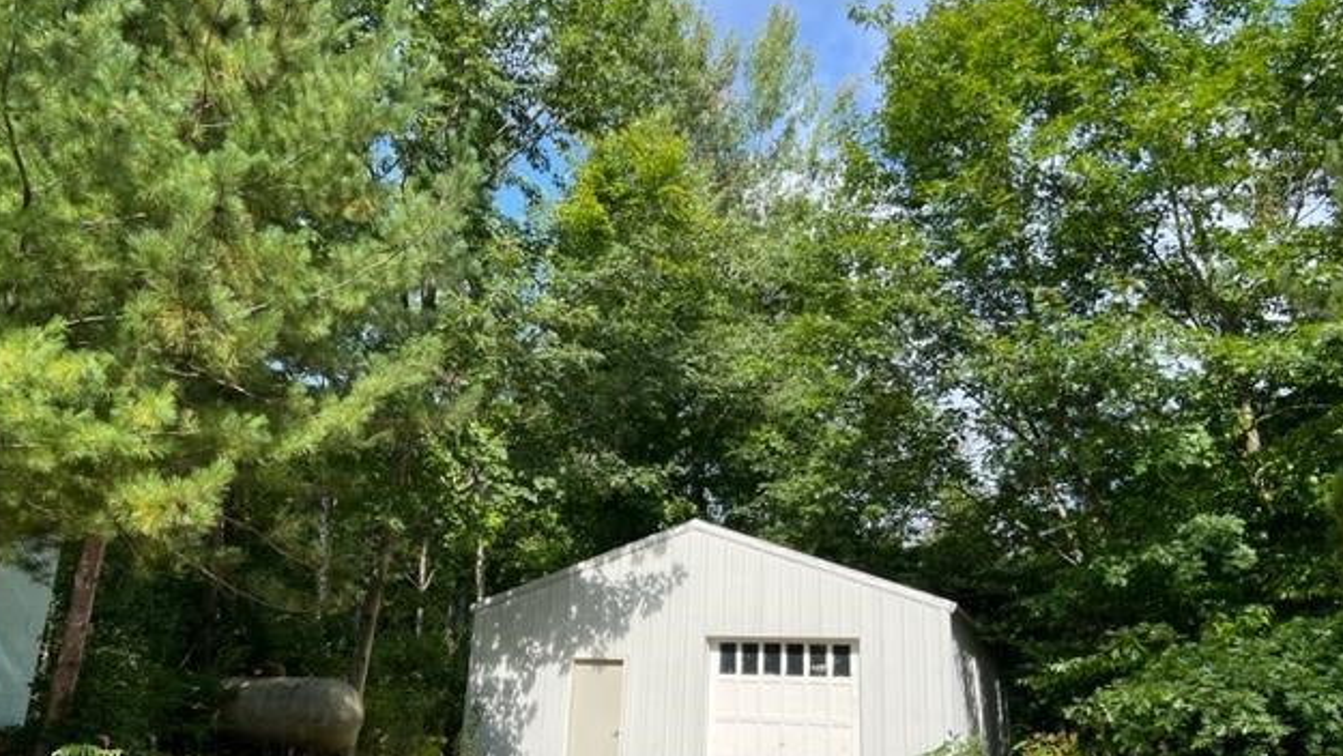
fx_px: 1033
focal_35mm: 29
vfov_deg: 40.1
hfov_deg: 66.0
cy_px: 451
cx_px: 664
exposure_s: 1/1751
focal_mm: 5.7
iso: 50
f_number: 1.5
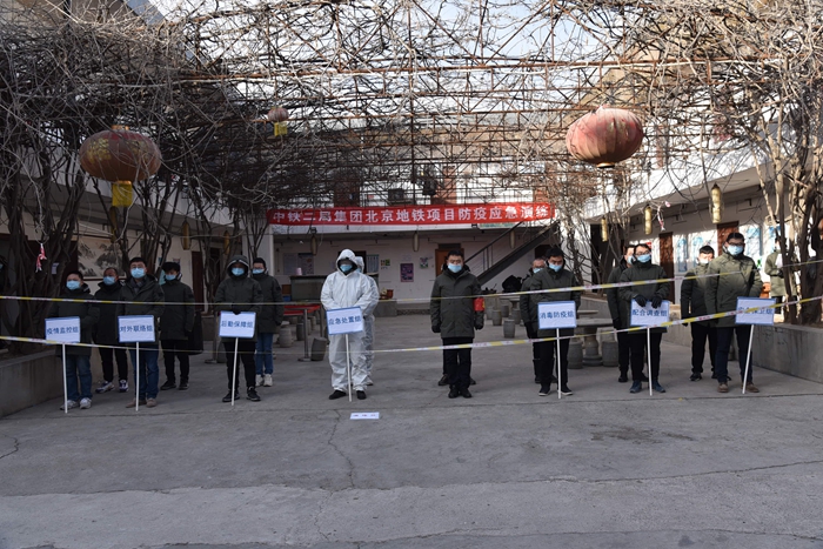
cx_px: 412
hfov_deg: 61.9
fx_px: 686
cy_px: 274
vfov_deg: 43.6
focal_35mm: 30
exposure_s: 1/250
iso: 400
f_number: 8
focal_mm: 30
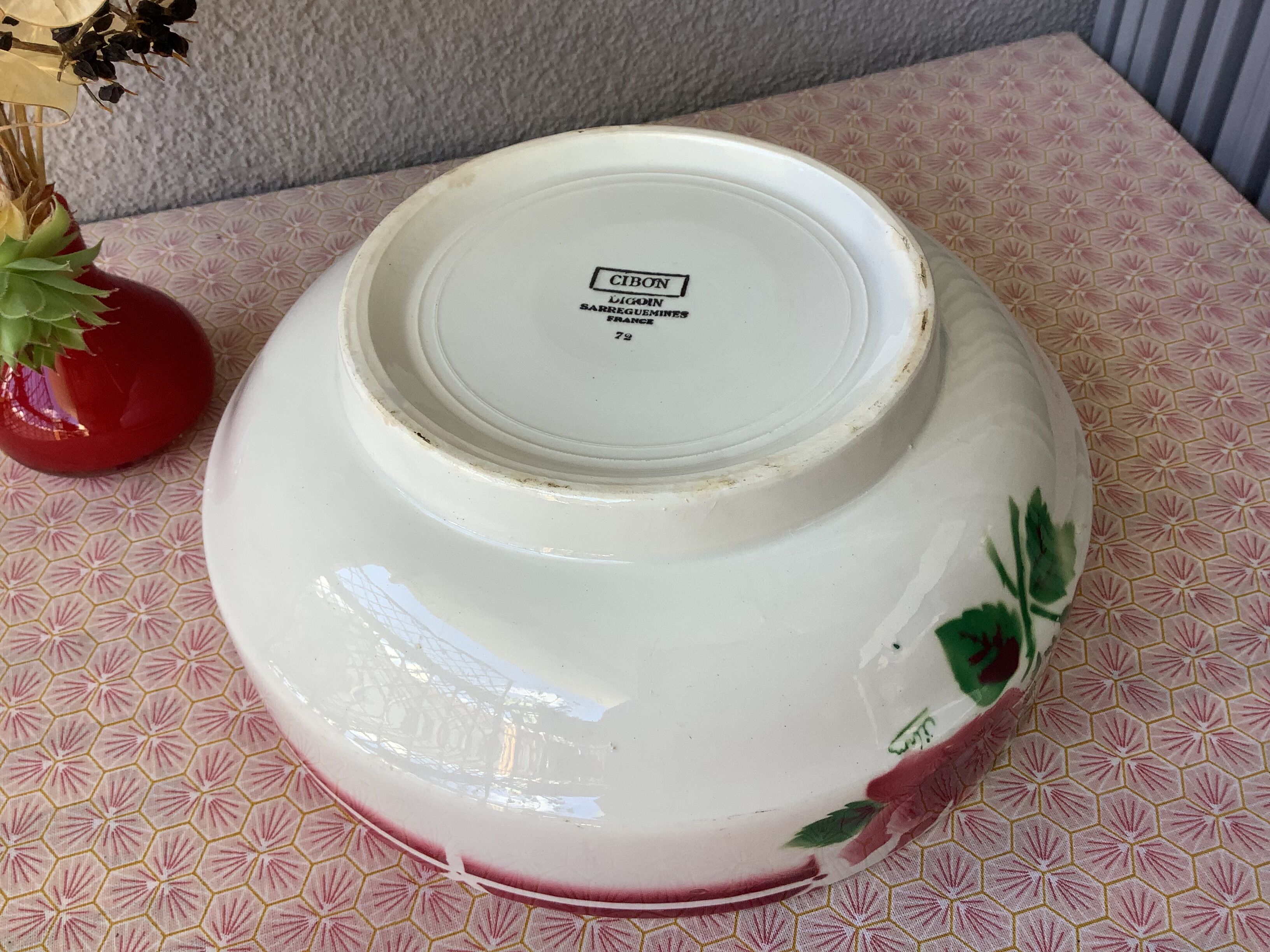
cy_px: 476
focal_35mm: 31
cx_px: 635
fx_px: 1137
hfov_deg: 58.4
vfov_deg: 45.4
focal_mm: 3.3
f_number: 2.4
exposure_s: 1/100
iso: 32
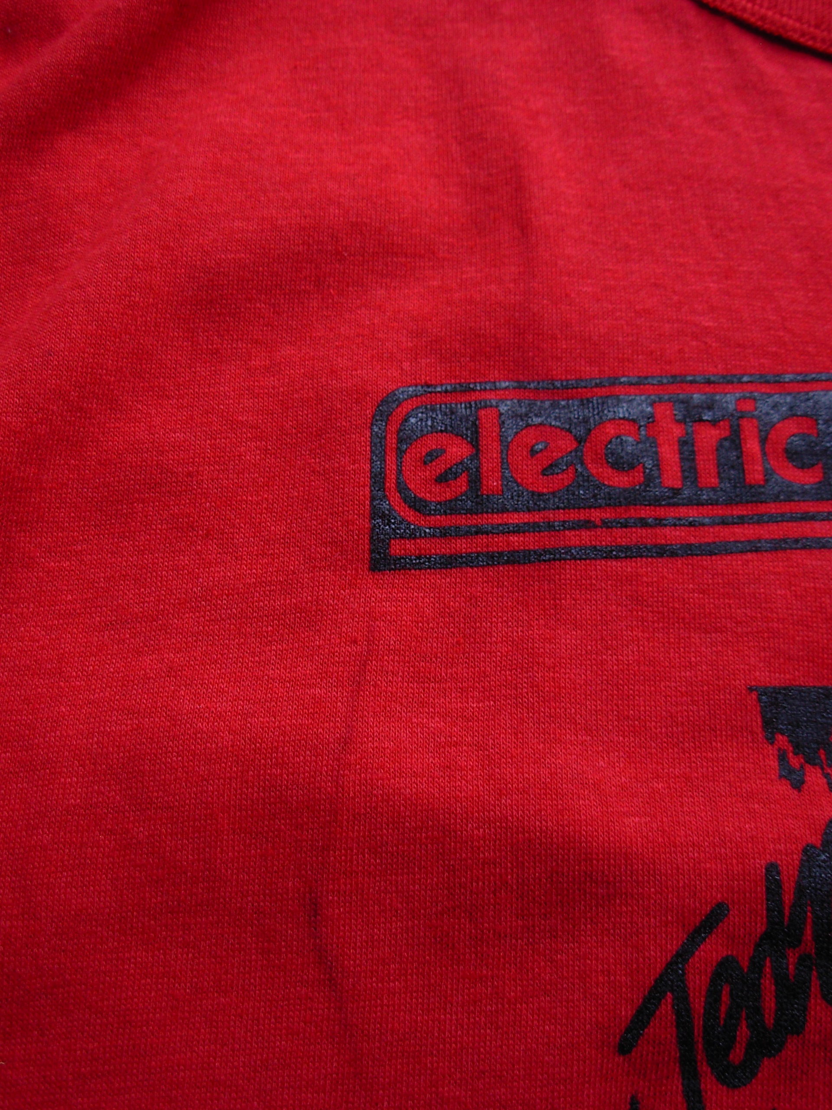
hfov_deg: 37.7
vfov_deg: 49.0
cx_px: 416
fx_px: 1218
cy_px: 555
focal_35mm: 38
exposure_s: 1/85.4
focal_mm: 6.3
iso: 50
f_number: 2.9
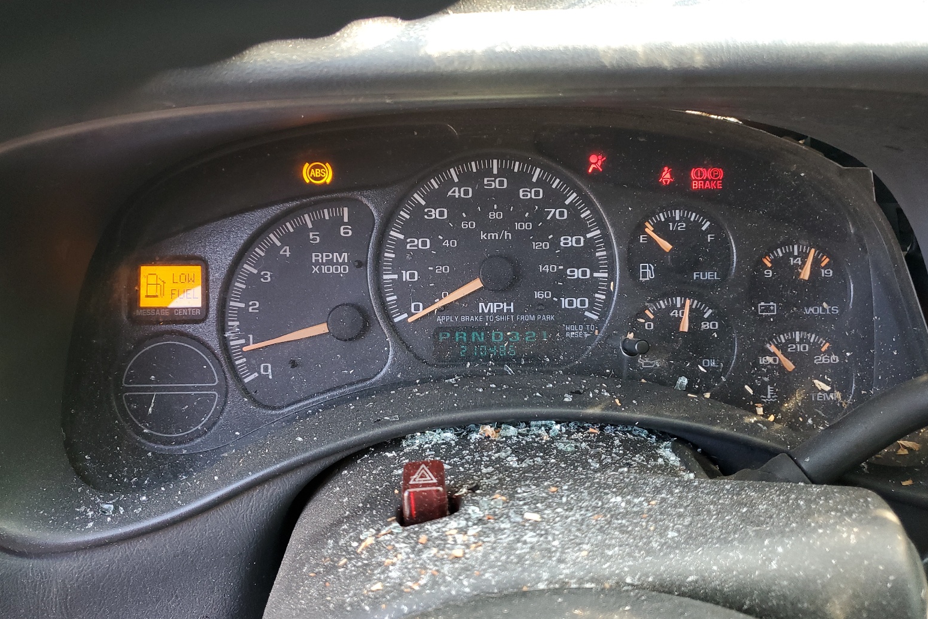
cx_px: 470
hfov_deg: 65.5
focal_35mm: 28
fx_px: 722
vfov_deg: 46.4
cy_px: 302
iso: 95
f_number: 1.5
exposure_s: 1/60.2
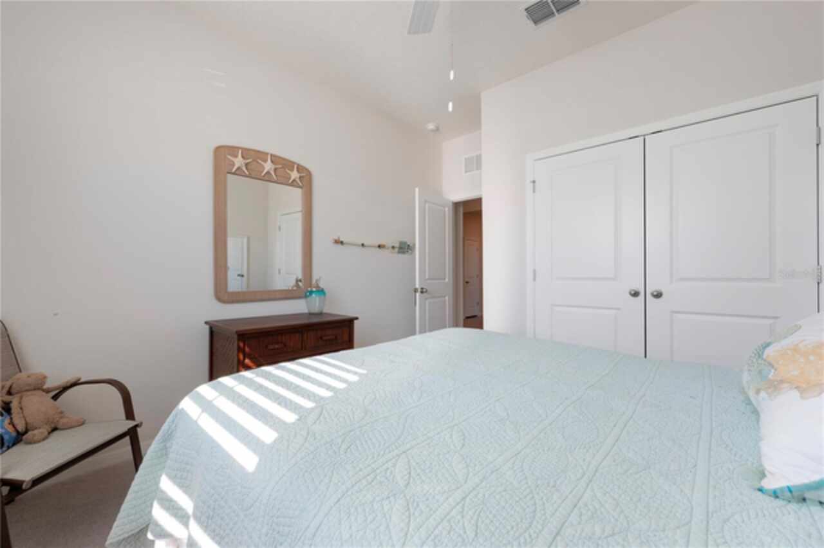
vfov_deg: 79.2
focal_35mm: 14
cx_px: 412
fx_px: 332
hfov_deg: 102.3
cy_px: 274
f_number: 8
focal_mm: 14.5
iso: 400
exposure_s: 1/40
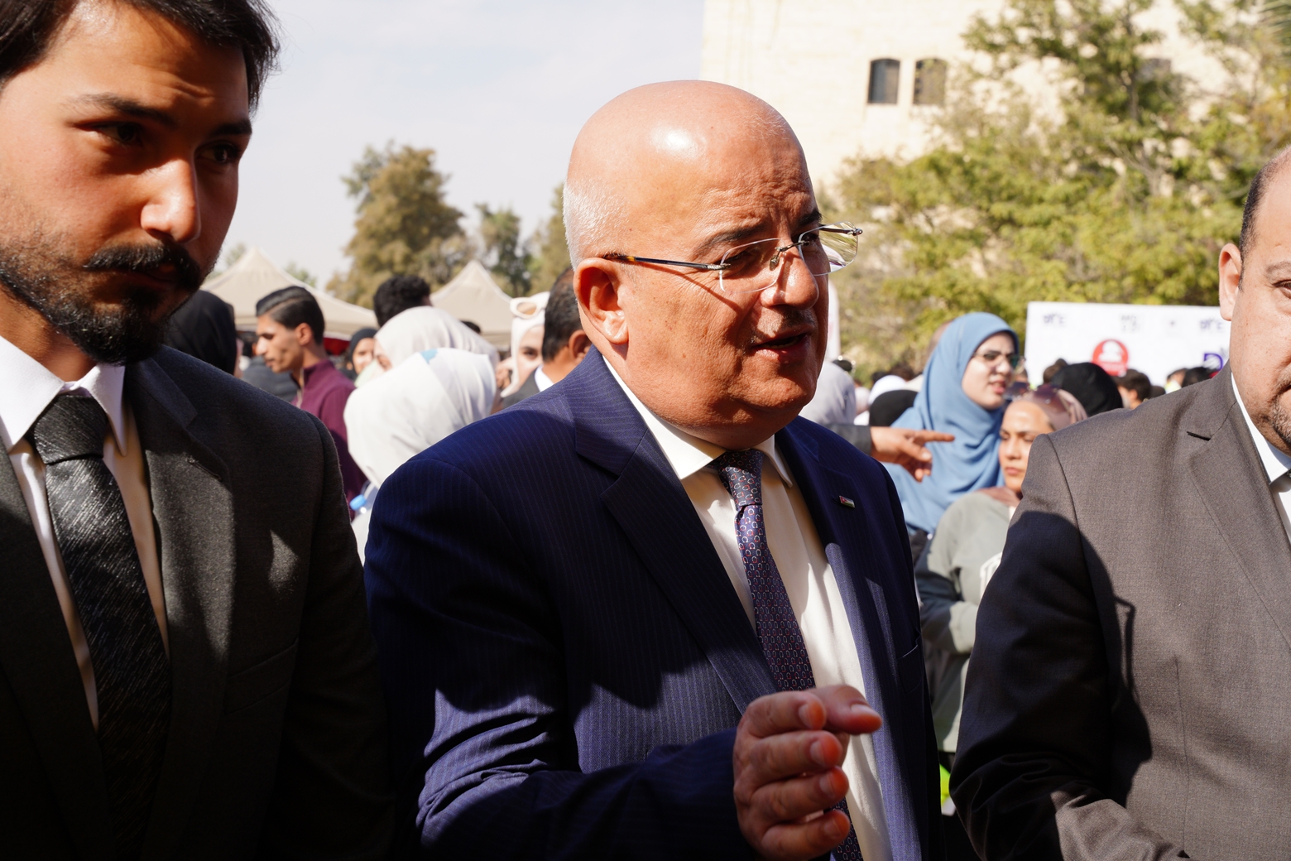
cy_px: 430
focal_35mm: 62
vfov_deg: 21.7
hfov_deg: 32.1
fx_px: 2241
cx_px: 646
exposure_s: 1/200
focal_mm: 62.5
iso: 200
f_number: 11
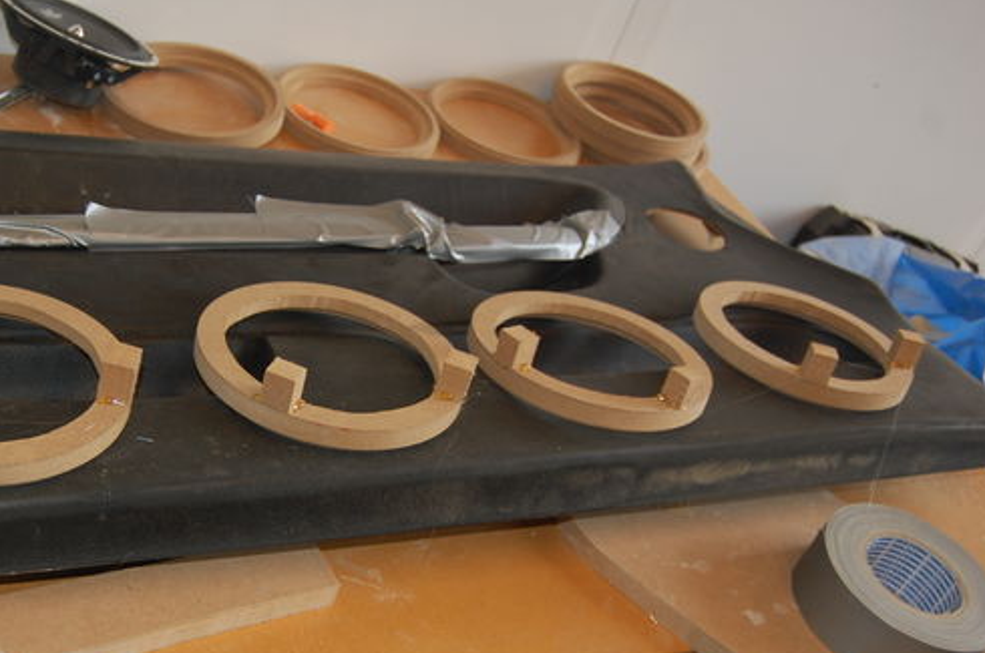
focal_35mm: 47
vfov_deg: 28.4
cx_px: 352
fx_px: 1284
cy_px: 418
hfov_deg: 41.6
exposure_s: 1/60
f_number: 4
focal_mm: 24
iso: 400
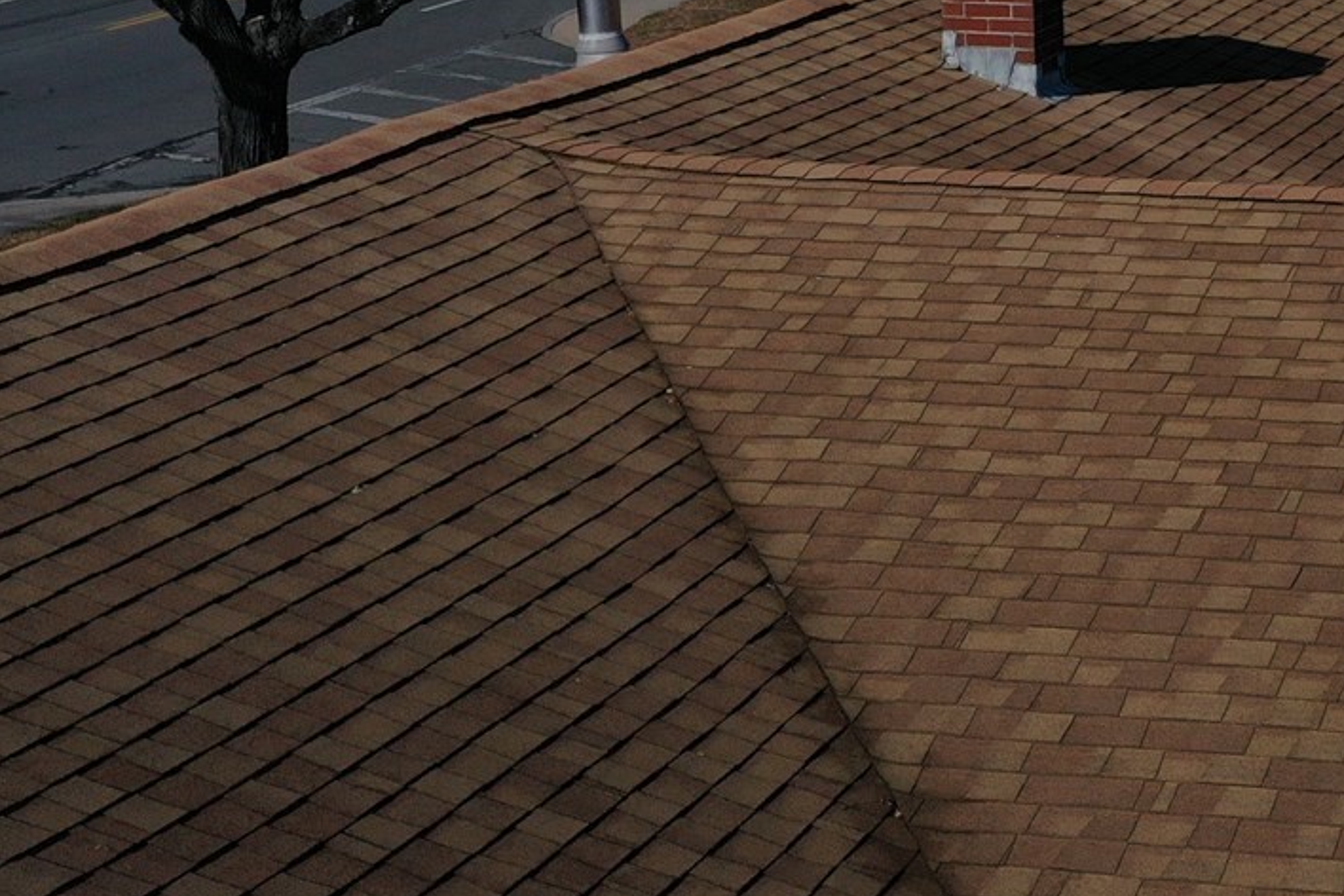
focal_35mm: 81
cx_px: 1606
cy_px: 379
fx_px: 3024
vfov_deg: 16.8
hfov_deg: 23.0
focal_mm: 10.26
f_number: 8
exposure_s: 1/1250
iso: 100
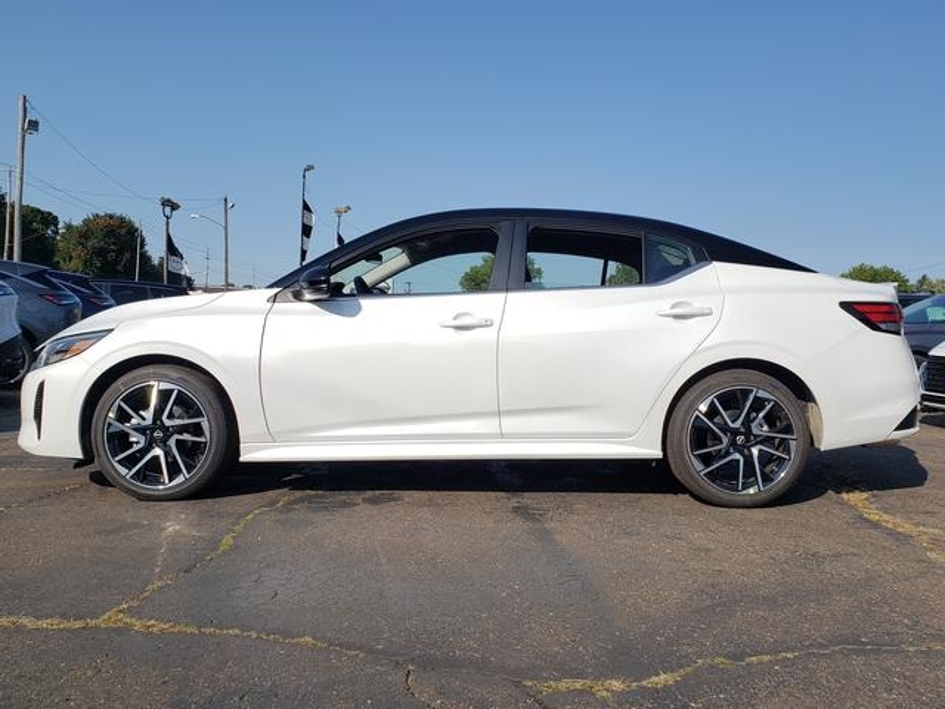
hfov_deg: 67.3
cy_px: 354
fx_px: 710
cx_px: 472
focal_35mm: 26
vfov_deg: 53.1
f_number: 2.4
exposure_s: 1/1909
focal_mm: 4.3
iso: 50
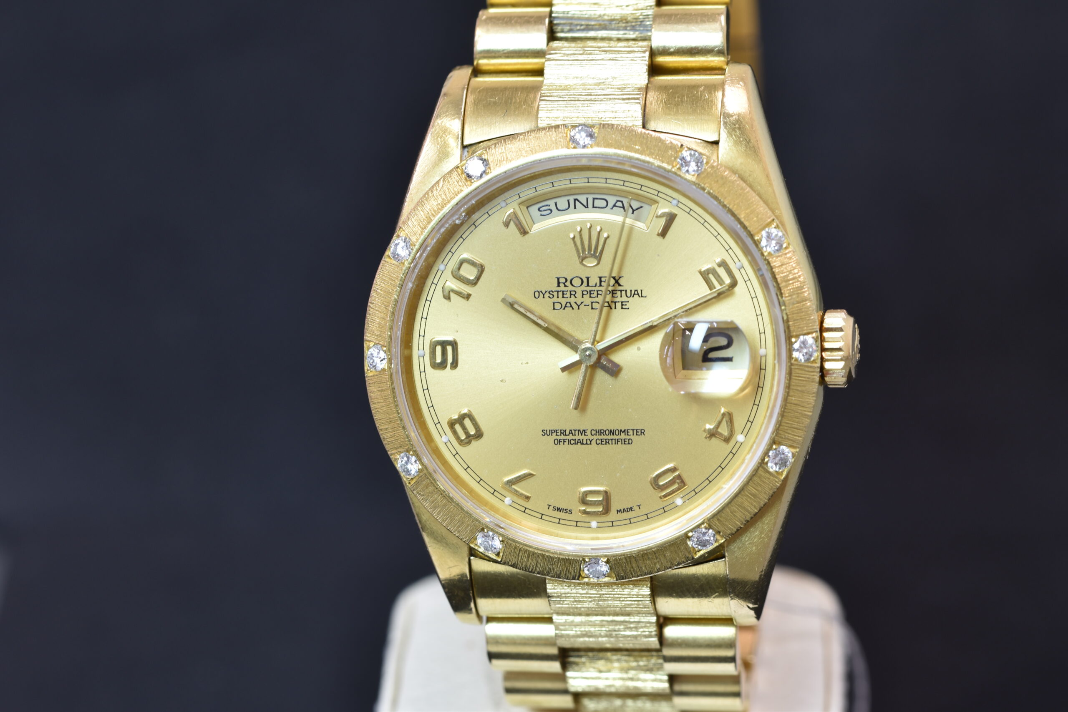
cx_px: 534
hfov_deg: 15.2
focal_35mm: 135
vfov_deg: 10.2
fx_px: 4005
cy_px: 356
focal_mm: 90
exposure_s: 1/6
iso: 100
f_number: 8
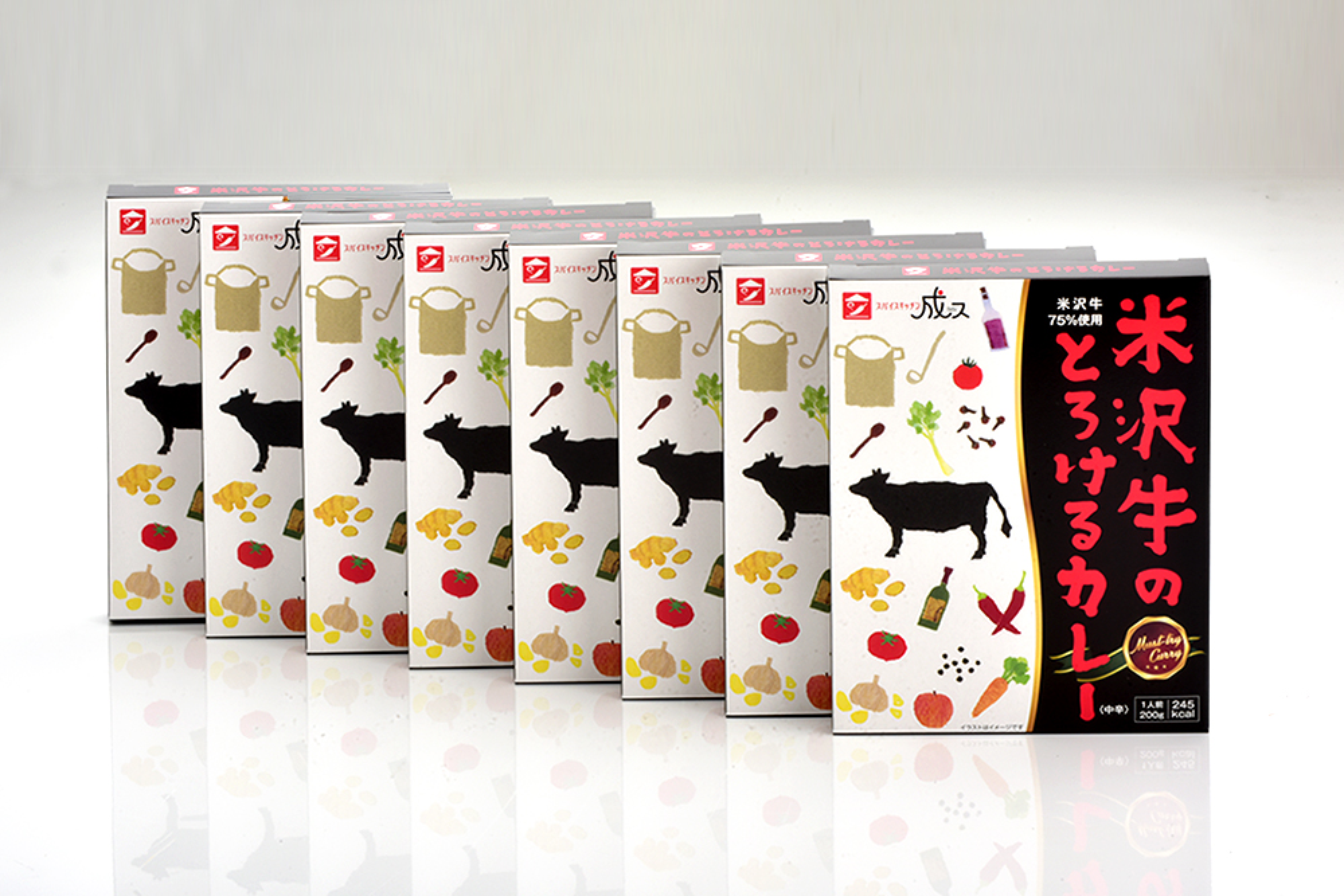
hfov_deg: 17.6
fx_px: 4331
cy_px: 448
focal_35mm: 116
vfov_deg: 11.8
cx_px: 672
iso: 100
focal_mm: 116
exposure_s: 1/200
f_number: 36
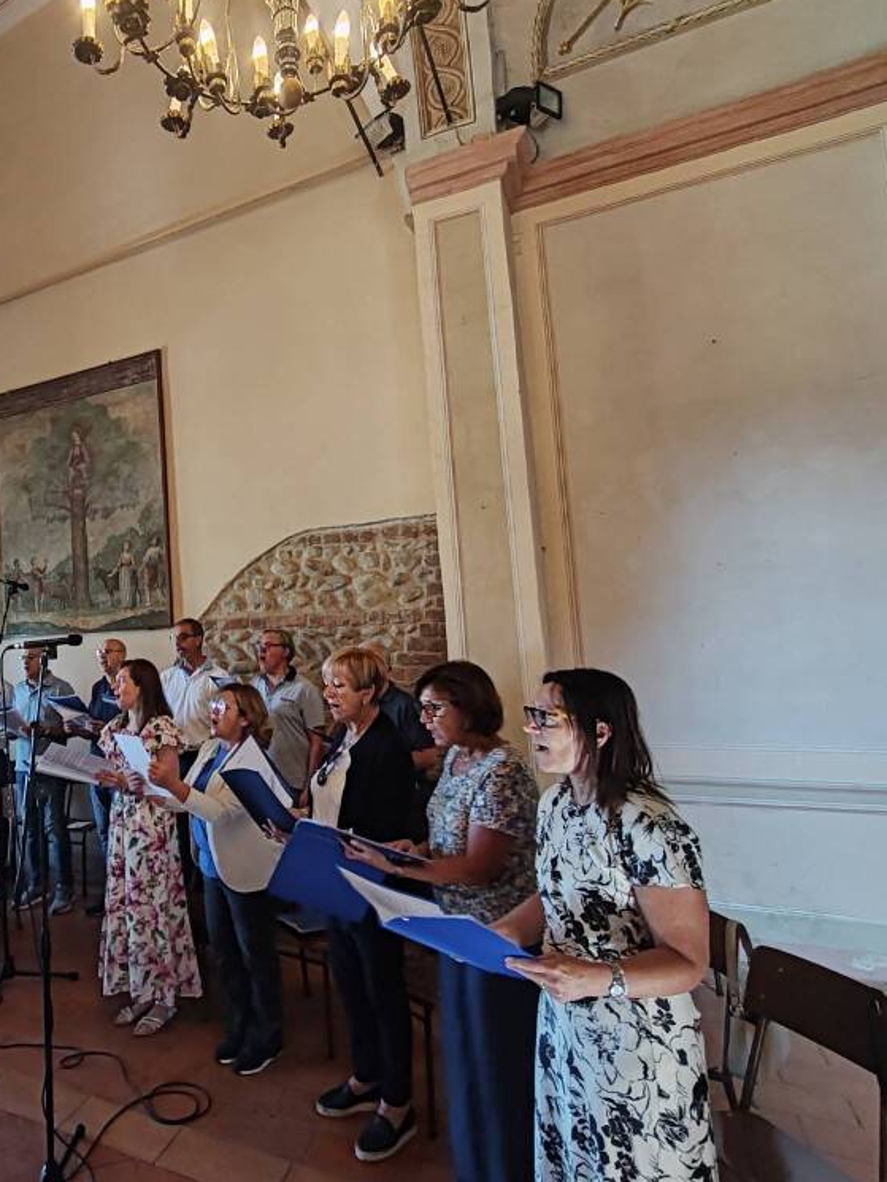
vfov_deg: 76.4
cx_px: 181
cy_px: 574
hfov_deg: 56.8
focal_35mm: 22
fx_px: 751
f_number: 2.2
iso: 80
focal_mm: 1.96
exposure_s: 1/33
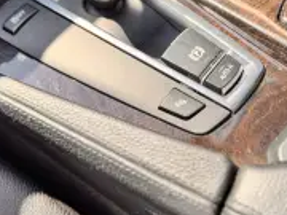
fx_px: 398
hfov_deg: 39.6
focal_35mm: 48
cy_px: 19
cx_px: 158
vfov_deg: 29.0
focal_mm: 6.76
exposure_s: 1/527
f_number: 1.78
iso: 80
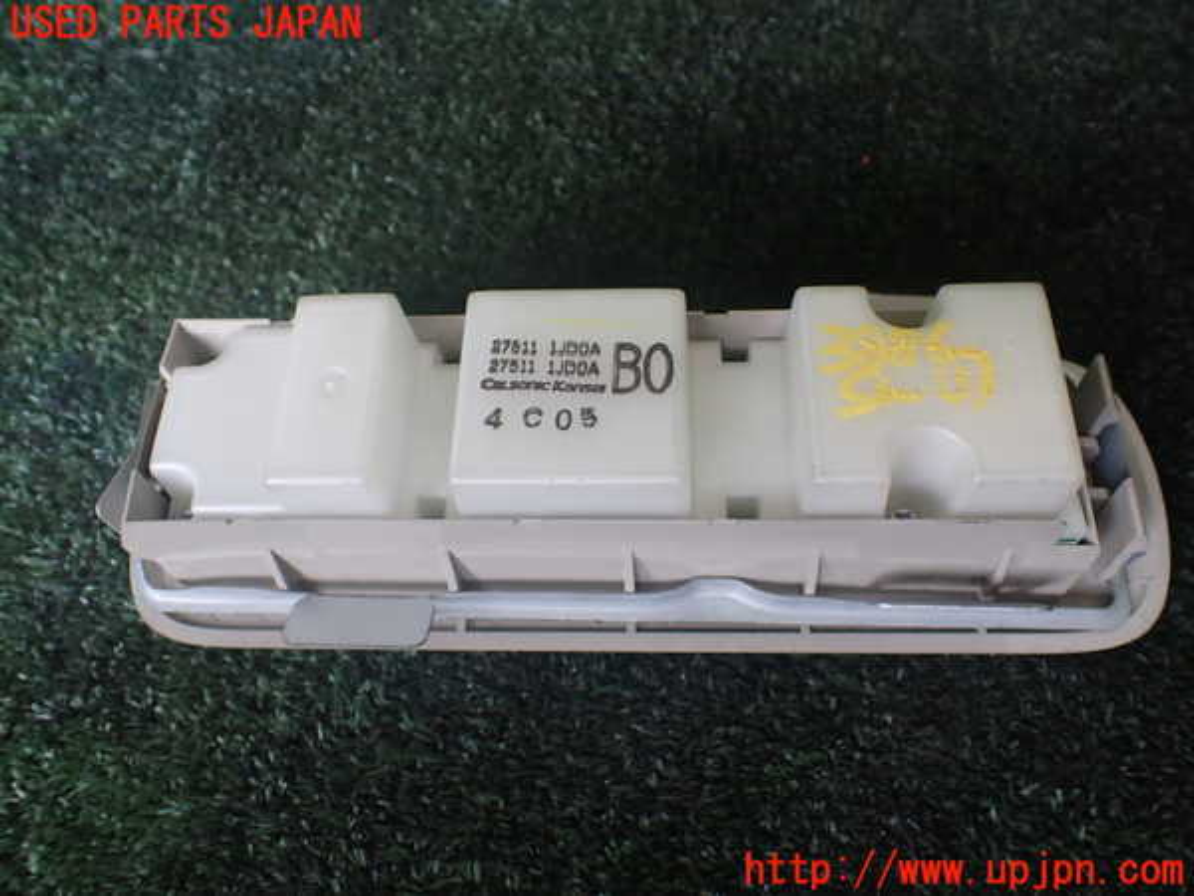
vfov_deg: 46.8
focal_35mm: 30
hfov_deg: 60.0
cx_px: 597
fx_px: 1035
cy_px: 448
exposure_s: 1/125
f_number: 2.3
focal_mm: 5.4
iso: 200
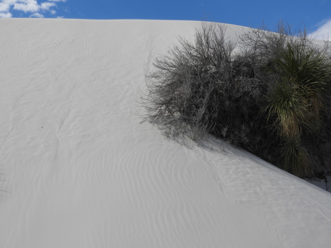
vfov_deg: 24.4
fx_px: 574
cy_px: 124
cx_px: 166
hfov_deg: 32.2
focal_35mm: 60
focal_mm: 10.7
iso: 100
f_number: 4.8
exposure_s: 1/1600
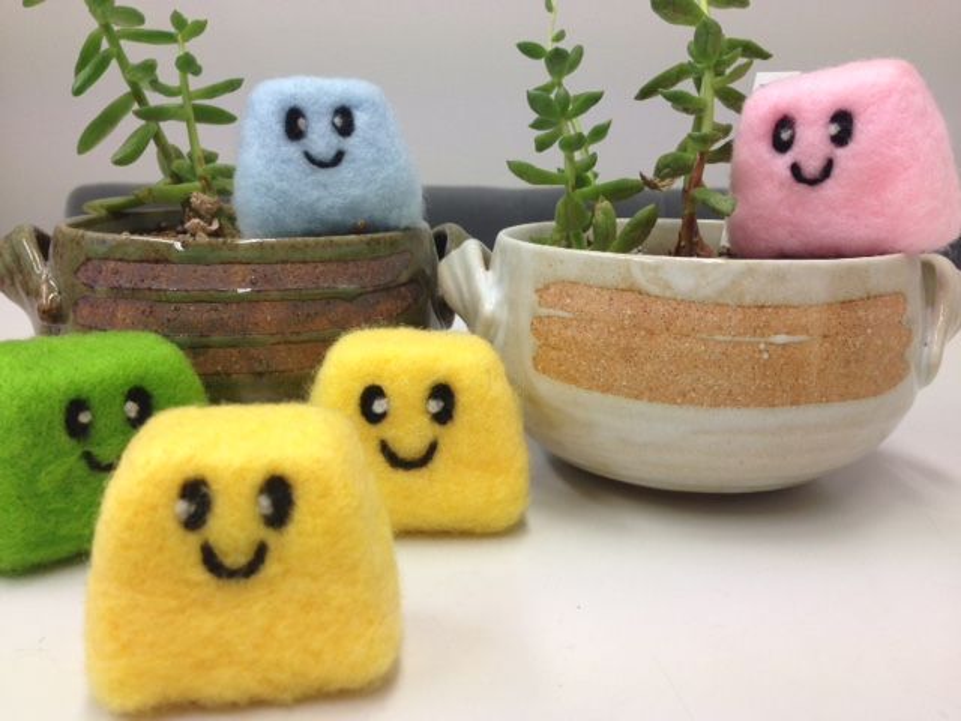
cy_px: 360
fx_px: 916
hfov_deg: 55.4
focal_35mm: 33
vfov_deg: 42.9
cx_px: 480
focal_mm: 4.12
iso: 50
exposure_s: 1/40
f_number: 2.4
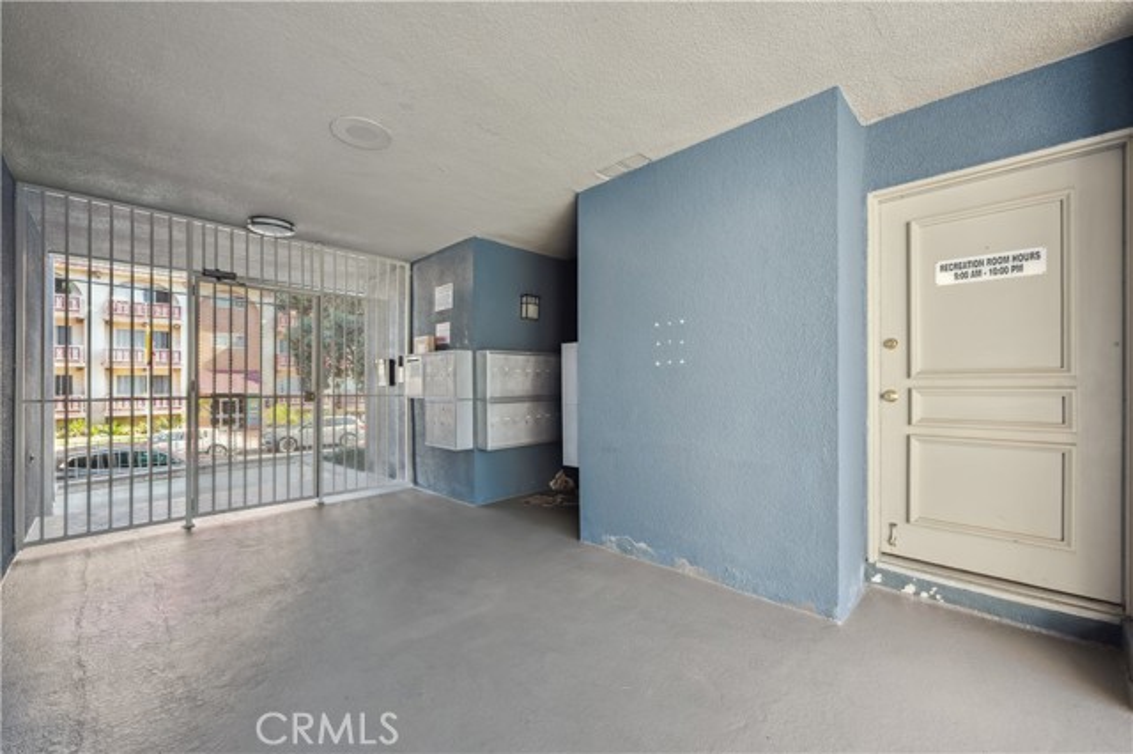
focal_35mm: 14
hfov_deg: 104.3
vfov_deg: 81.1
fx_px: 440
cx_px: 566
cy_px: 377
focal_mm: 14
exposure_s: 1/13
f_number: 9
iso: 100
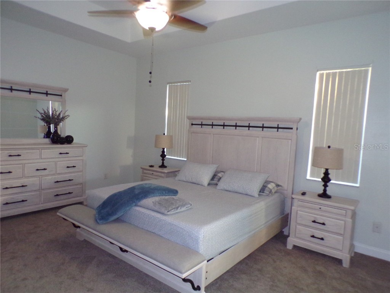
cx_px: 195
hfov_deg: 71.6
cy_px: 146
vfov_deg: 56.8
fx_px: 270
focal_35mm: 24
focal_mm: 4.3
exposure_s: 1/34
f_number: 3
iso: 500
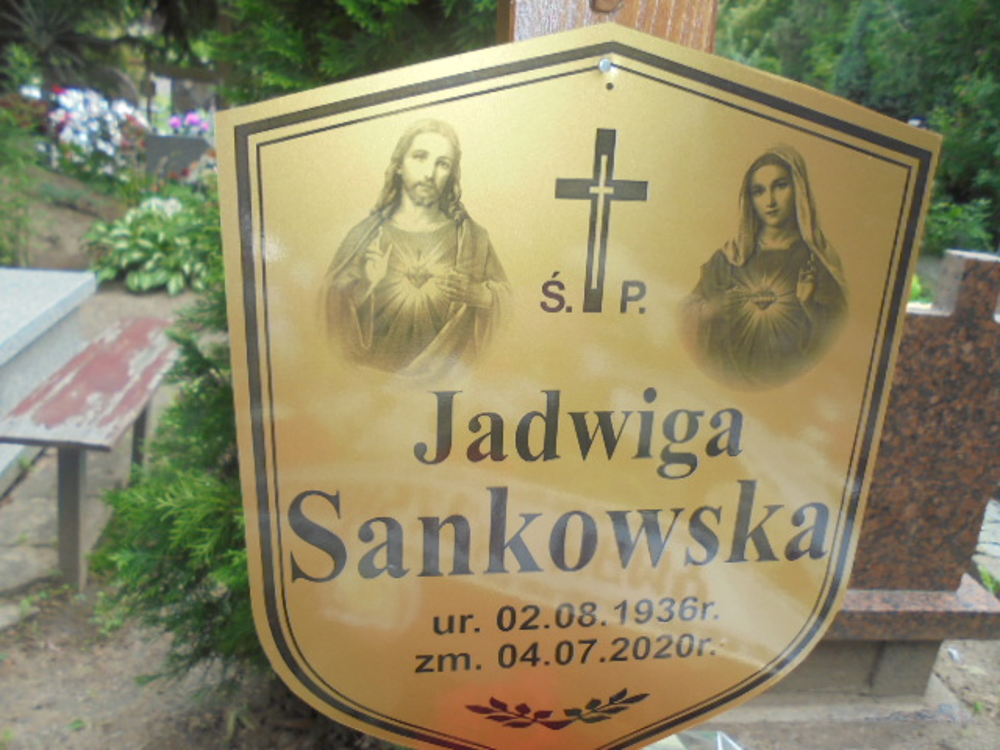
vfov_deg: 48.2
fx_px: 838
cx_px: 500
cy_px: 375
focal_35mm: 29
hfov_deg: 61.7
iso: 100
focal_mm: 5.3
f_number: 3.7
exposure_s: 1/160
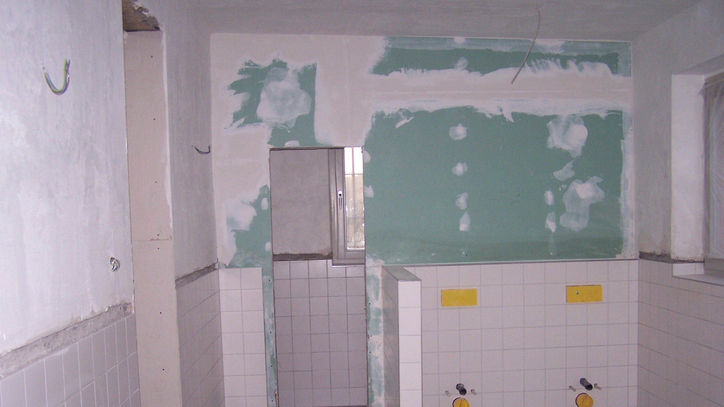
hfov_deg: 48.4
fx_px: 806
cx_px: 363
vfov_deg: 28.2
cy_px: 272
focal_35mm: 42
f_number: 2.8
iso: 140
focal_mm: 6.3
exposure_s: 1/60
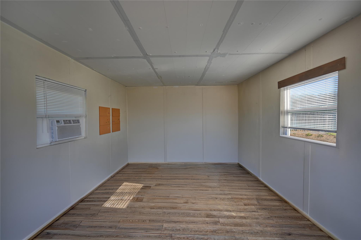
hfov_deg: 104.3
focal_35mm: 14
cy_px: 120
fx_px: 140
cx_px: 180
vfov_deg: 81.1
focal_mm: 14
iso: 100
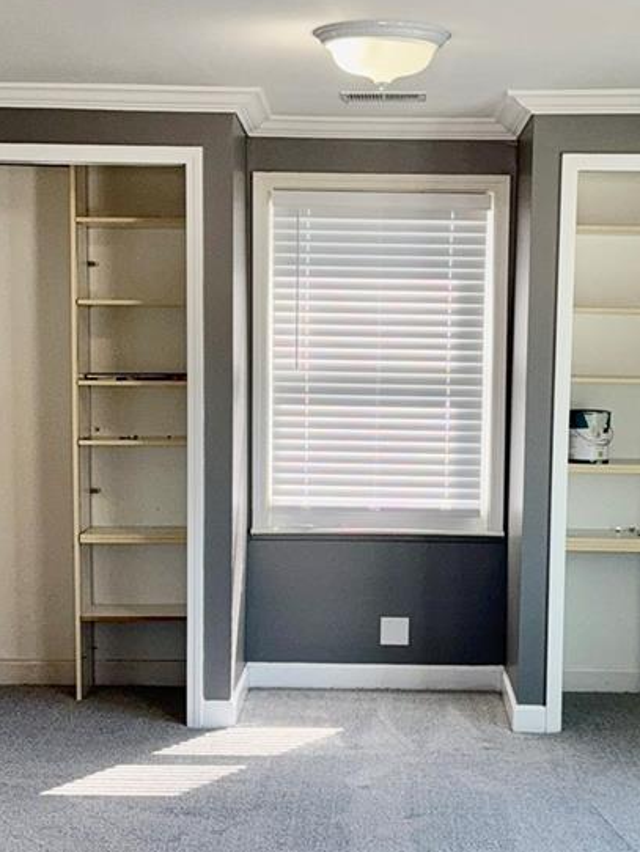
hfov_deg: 21.6
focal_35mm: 68
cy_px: 561
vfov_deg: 28.4
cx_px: 376
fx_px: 1675
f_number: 1.78
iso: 100
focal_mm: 6.76
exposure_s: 1/235
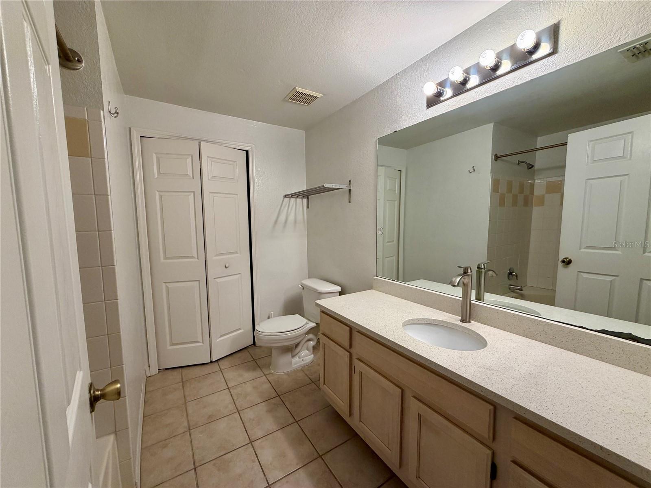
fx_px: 263
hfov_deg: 102.1
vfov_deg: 85.7
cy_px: 244
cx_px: 326
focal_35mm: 14
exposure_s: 1/120
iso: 160
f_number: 2.2
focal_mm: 2.22
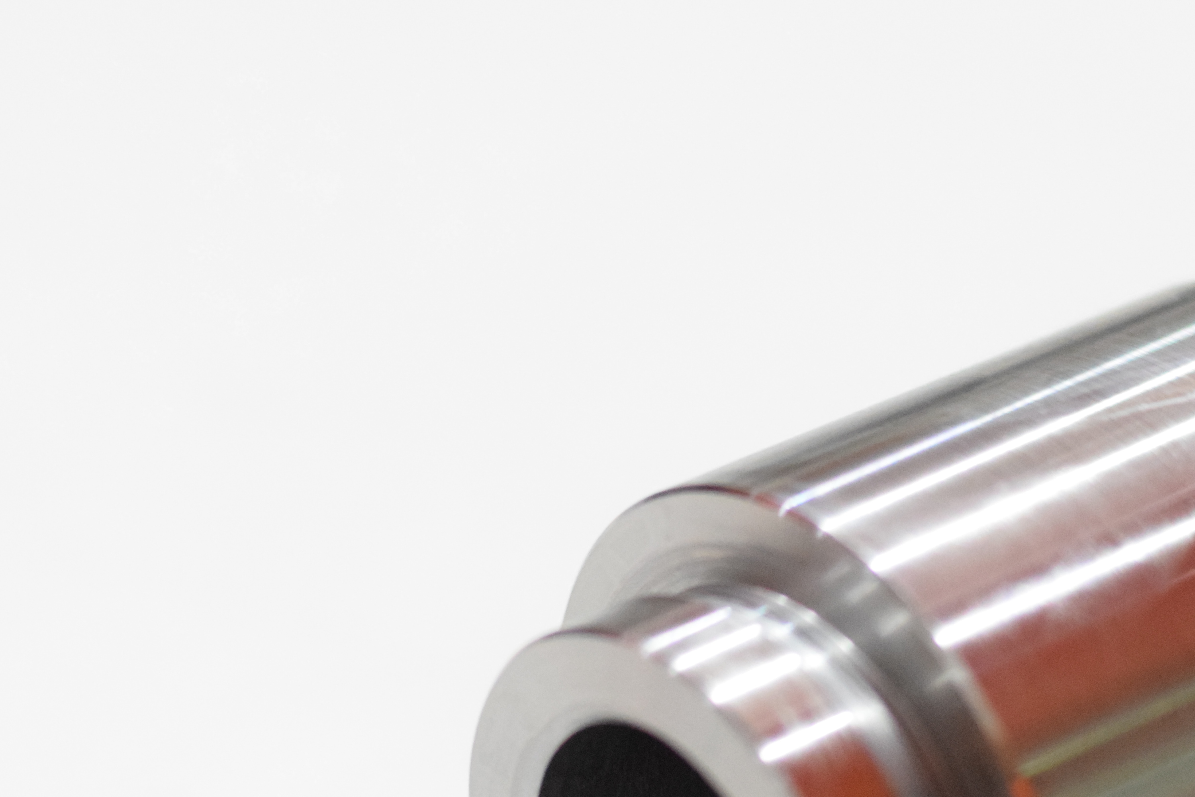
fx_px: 4979
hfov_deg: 13.6
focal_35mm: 150
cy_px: 742
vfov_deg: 9.1
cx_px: 962
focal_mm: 50
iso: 3200
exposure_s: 1/125
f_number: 2.8
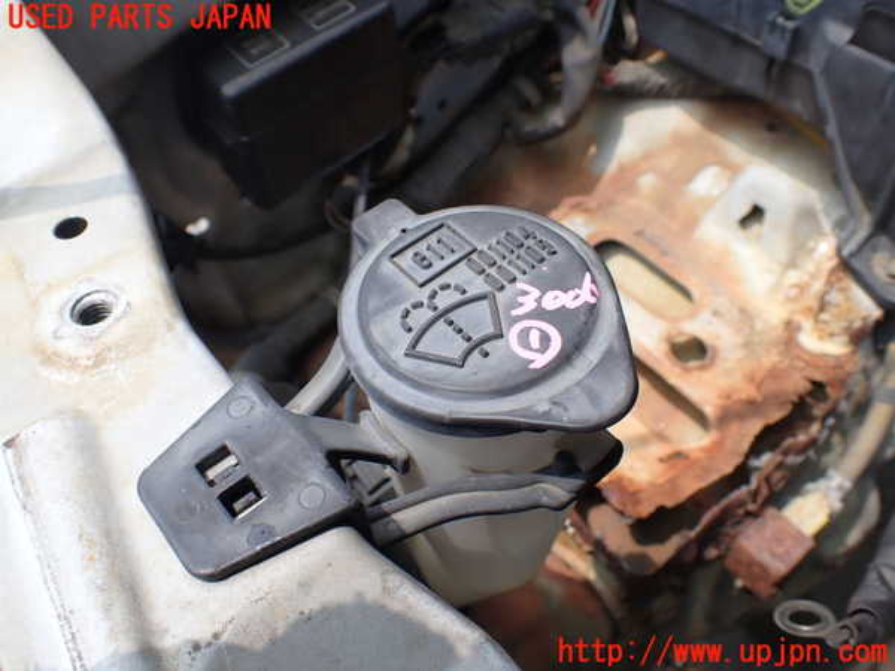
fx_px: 776
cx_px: 448
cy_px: 336
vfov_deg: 46.8
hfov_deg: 60.0
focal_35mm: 30
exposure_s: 1/640
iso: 100
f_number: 3.2
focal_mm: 5.4
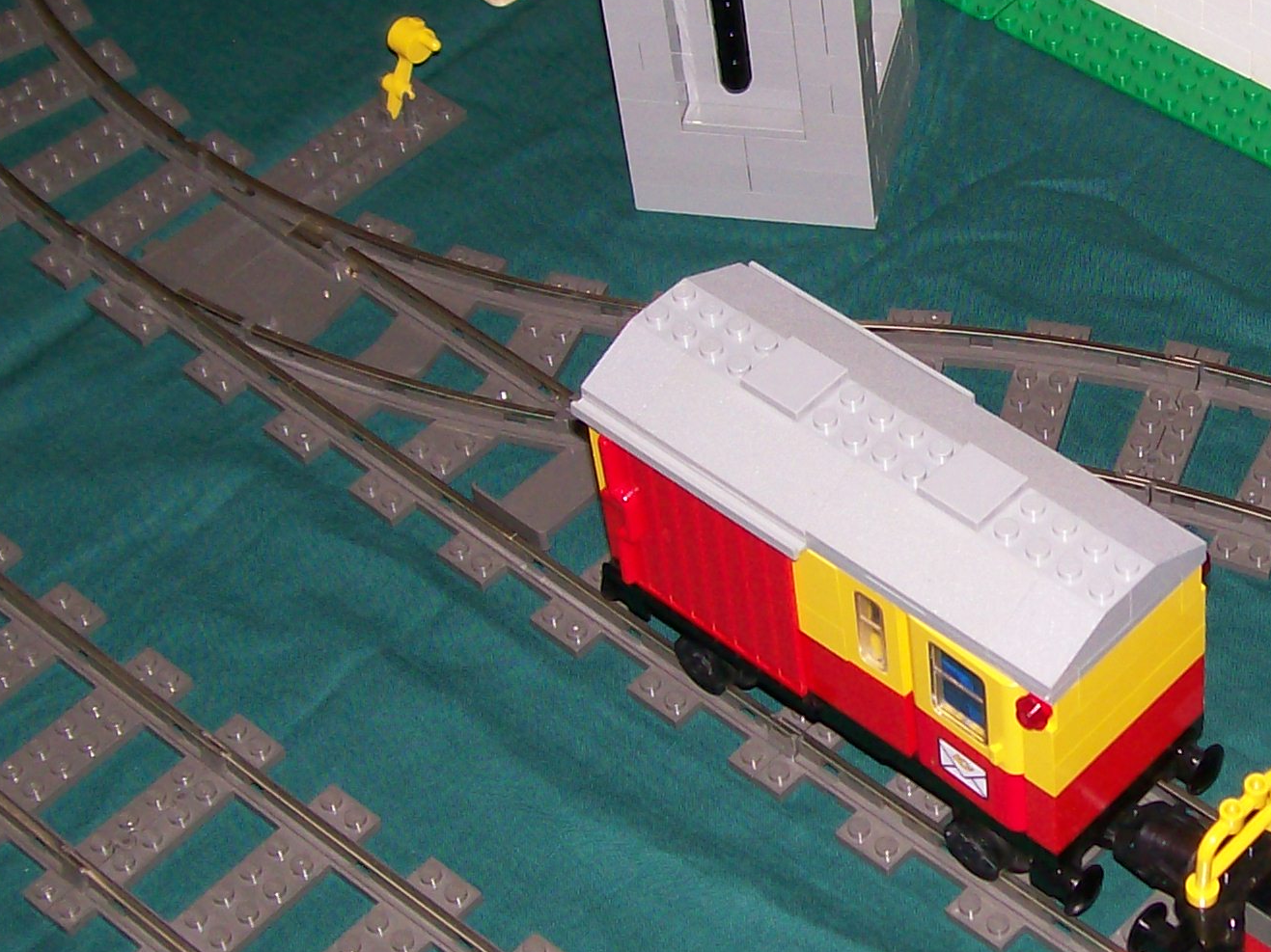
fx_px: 3083
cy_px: 499
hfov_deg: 22.7
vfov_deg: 17.6
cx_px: 1131
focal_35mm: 84
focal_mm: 6
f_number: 2.7
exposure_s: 1/64
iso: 80
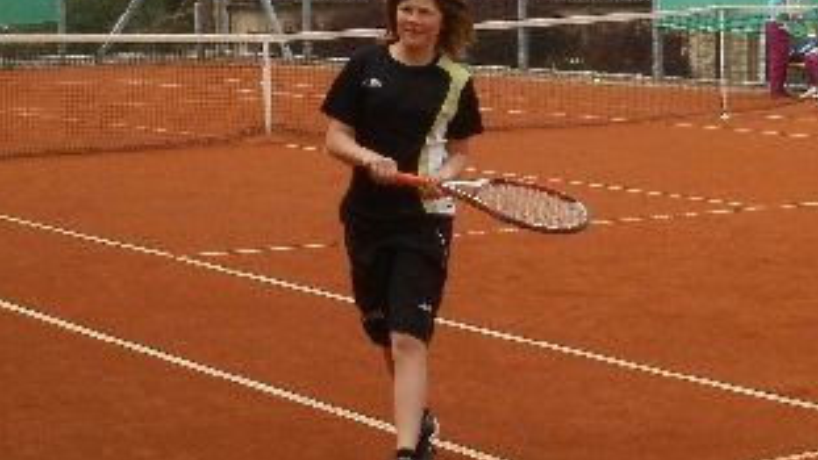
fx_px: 2191
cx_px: 523
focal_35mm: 101
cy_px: 244
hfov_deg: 21.1
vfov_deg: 12.0
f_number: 5.6
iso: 200
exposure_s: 1/640
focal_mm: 6.3
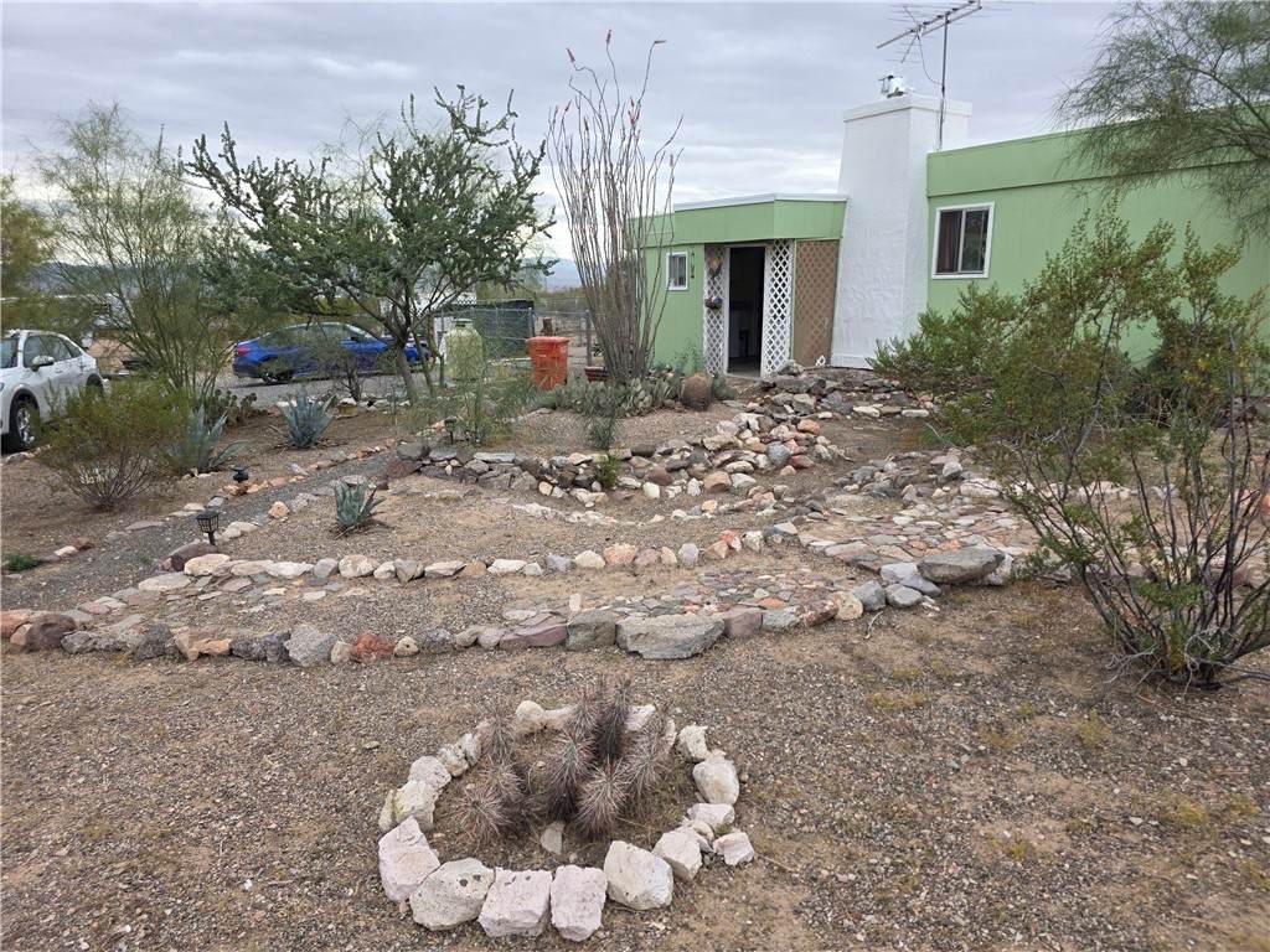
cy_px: 476
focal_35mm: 23
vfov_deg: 58.9
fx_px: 844
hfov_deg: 73.9
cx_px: 635
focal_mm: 6.3
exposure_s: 1/1410
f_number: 1.7
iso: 80
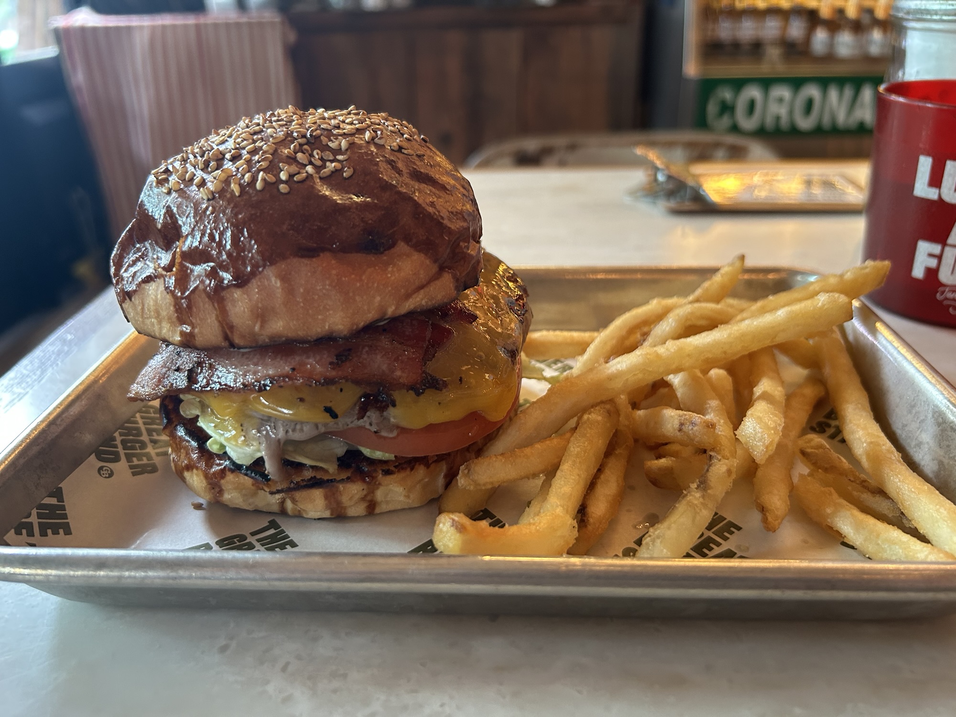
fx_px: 718
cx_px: 478
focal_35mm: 26
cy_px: 358
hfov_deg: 67.3
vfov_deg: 53.1
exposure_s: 1/50
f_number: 1.5
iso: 200
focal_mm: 5.7
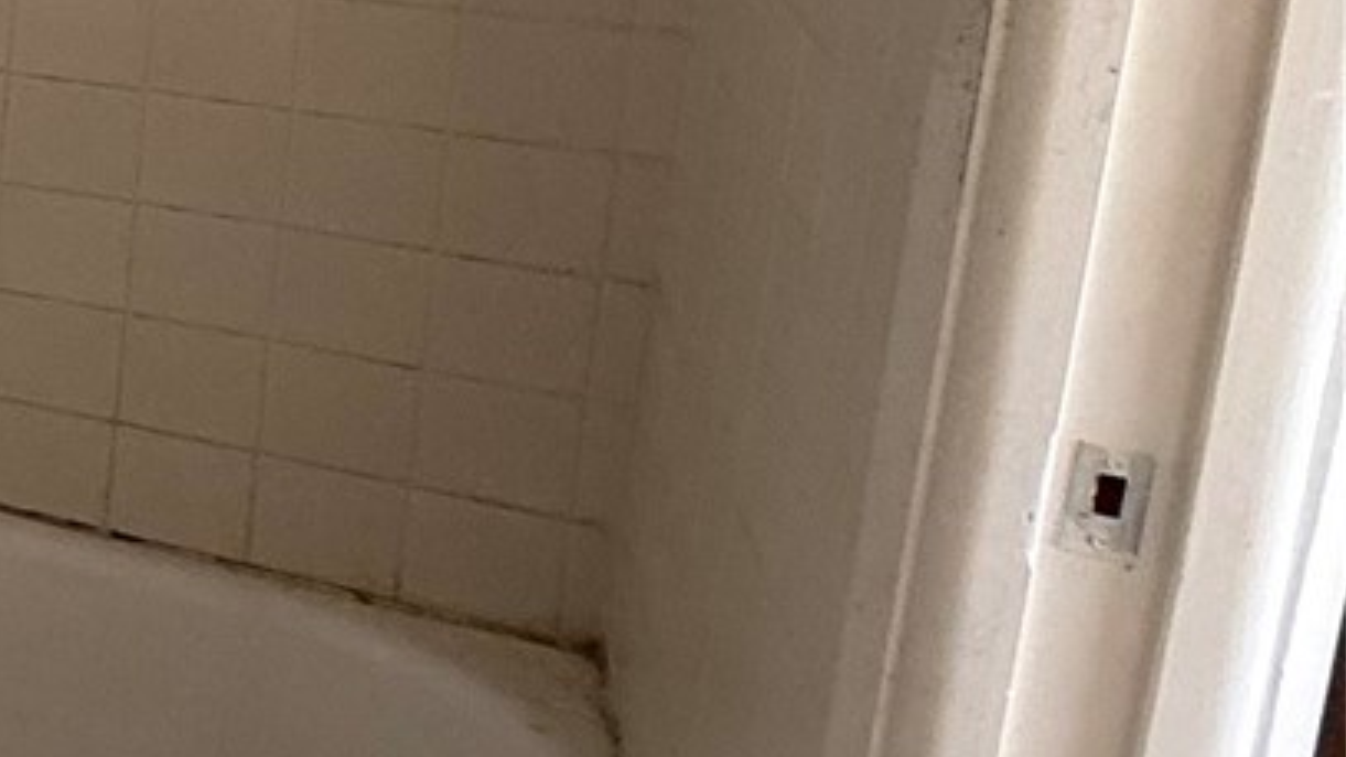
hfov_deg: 19.8
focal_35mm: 60
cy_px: -188
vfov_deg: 18.8
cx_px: -1296
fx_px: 2142
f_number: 2.2
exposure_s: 1/99
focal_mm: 2.22
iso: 200
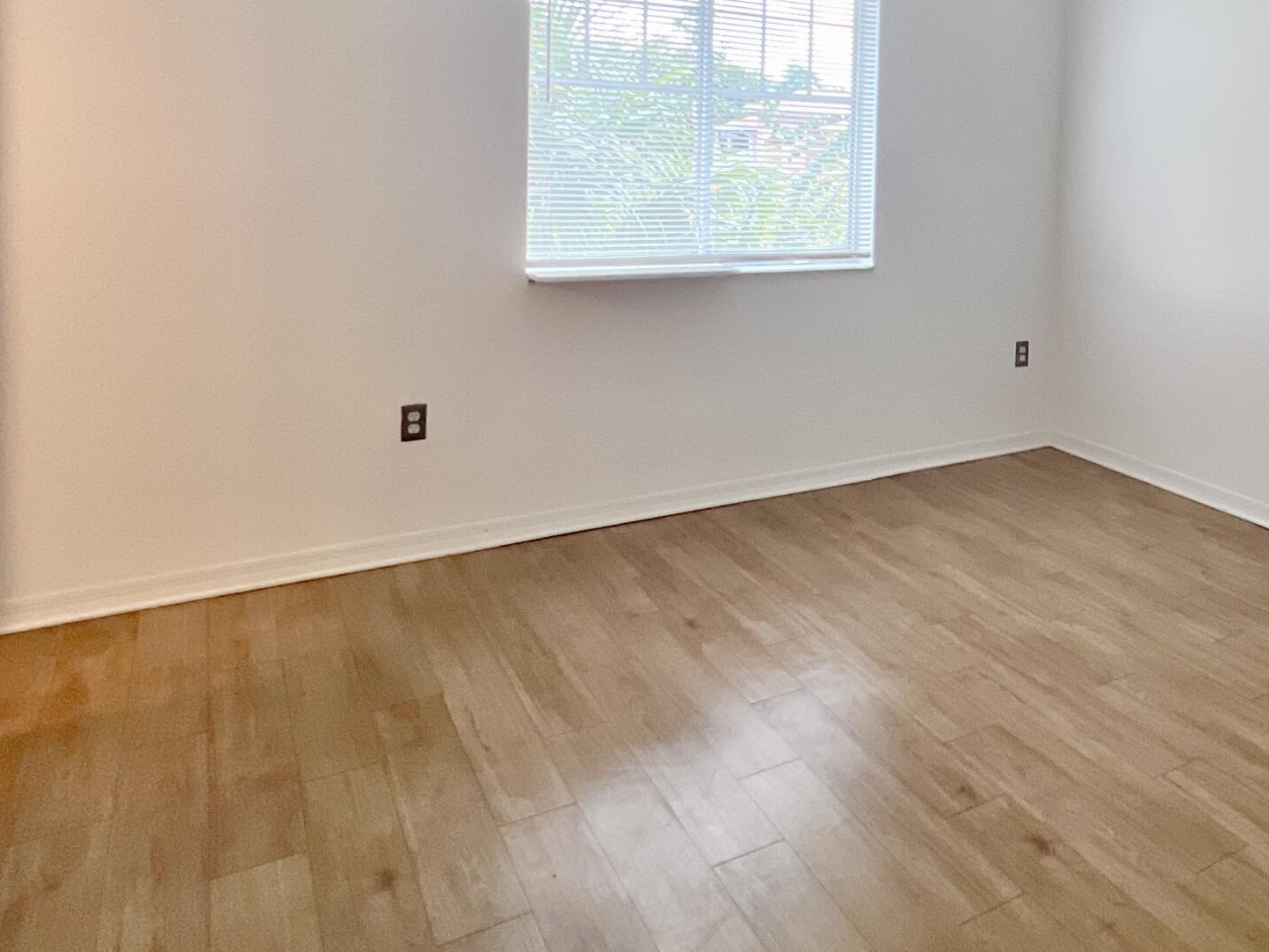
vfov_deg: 48.3
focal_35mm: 27
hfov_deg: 59.6
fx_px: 990
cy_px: 181
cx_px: 1033
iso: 160
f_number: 1.8
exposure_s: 1/120
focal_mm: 1.57
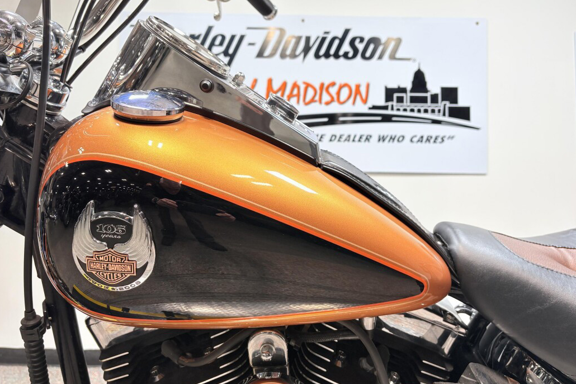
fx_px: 448
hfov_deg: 65.5
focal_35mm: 28
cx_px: 292
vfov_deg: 46.4
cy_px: 192
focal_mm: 5.96
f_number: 1.6
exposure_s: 1/120
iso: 40
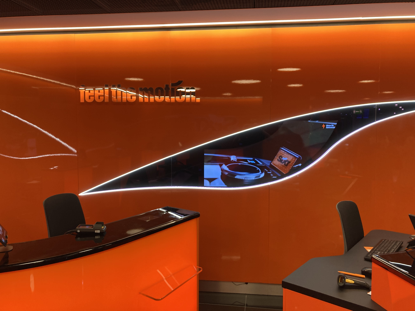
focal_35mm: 28
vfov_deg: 49.7
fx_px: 336
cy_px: 156
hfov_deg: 63.4
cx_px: 208
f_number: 1.8
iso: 100
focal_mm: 4
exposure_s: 1/60
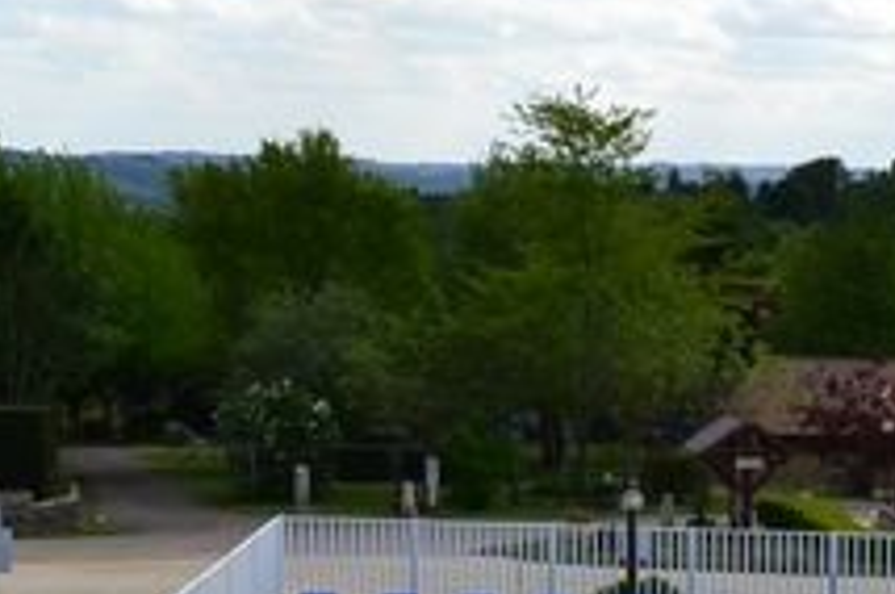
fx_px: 2507
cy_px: 316
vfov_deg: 13.5
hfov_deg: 19.1
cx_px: 1087
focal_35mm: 101
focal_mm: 18
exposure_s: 1/400
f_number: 11
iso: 400
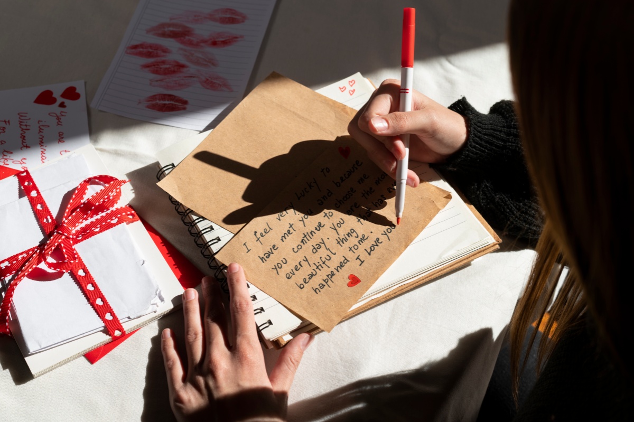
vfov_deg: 27.0
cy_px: 211
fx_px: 880
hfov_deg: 39.6
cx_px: 317
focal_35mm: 50
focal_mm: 50
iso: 100
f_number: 8
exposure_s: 1/320
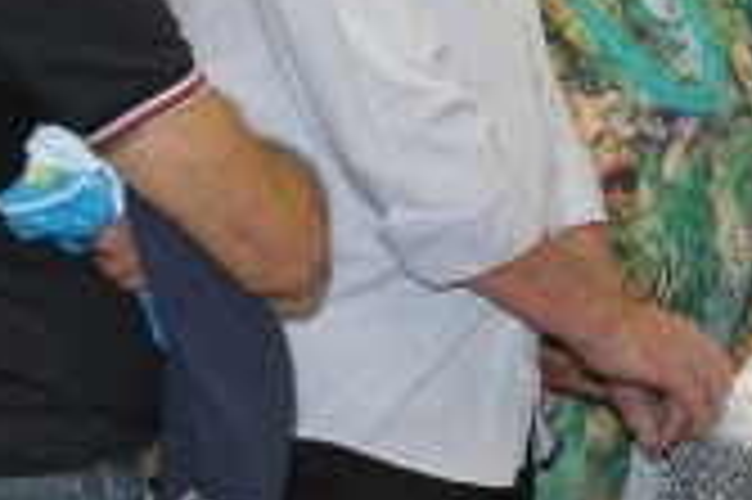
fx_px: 3777
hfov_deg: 10.8
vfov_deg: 7.6
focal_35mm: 181
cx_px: 1279
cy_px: 86
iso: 2000
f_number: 5
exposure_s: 1/80
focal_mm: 52
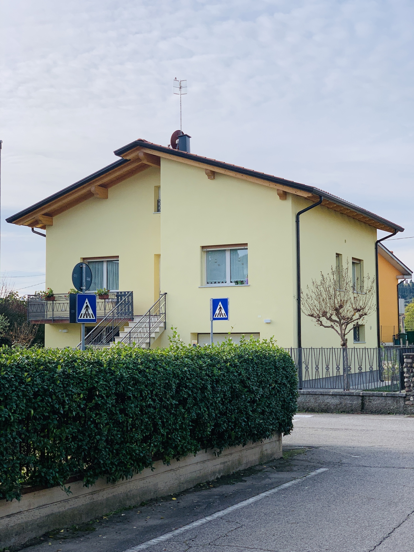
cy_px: 276
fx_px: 829
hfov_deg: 28.0
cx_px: 207
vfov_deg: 36.8
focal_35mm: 52
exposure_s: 1/1261
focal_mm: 6
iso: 16
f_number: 2.4
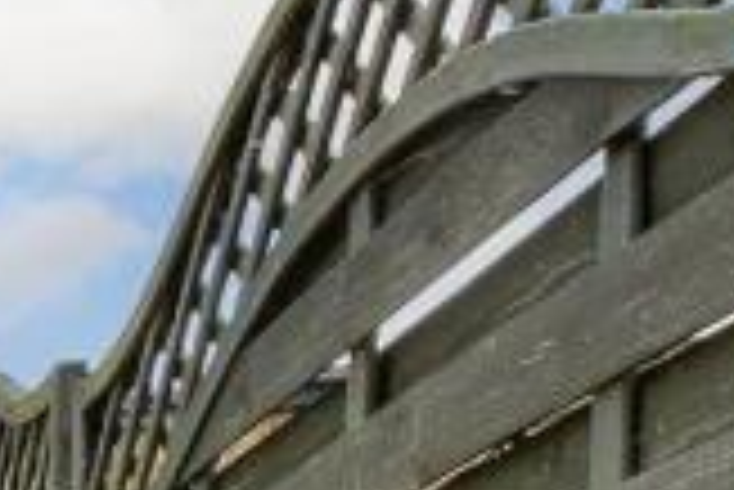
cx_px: -1144
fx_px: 1918
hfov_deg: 13.6
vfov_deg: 12.5
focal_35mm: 94
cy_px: 1045
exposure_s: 1/60
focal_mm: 10
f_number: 8
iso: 160
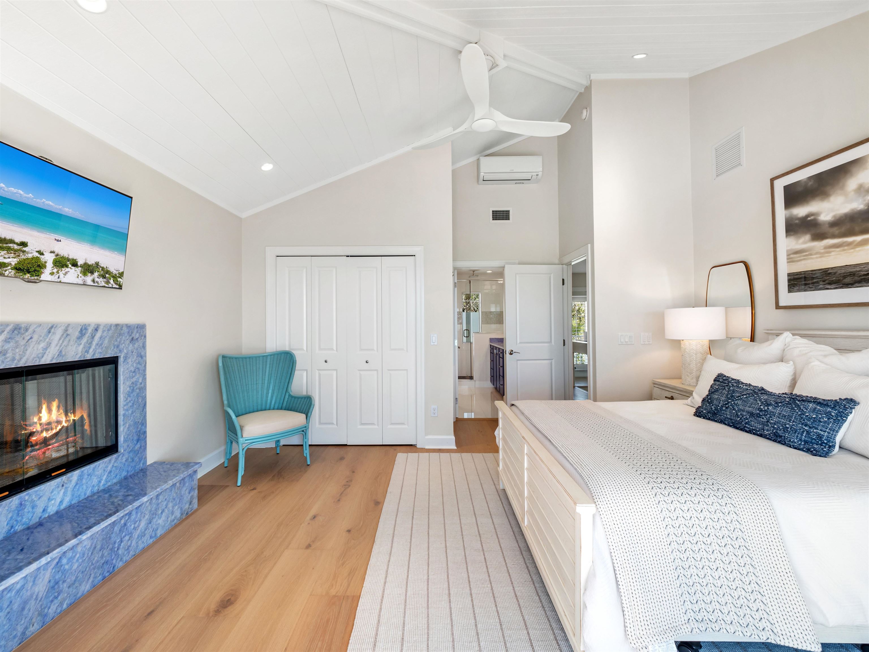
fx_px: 351
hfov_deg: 102.1
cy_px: 326
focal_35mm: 14
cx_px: 434
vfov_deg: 85.7
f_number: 7.1
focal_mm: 7
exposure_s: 1/25
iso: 200
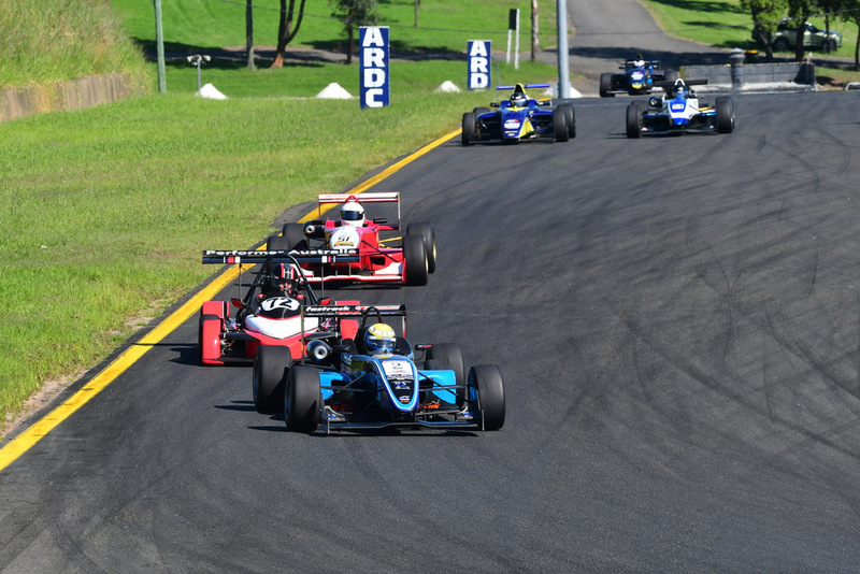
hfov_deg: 5.7
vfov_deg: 3.8
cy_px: 287
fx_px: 8603
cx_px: 430
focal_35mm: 360
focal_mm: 240
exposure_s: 1/640
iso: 500
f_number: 11
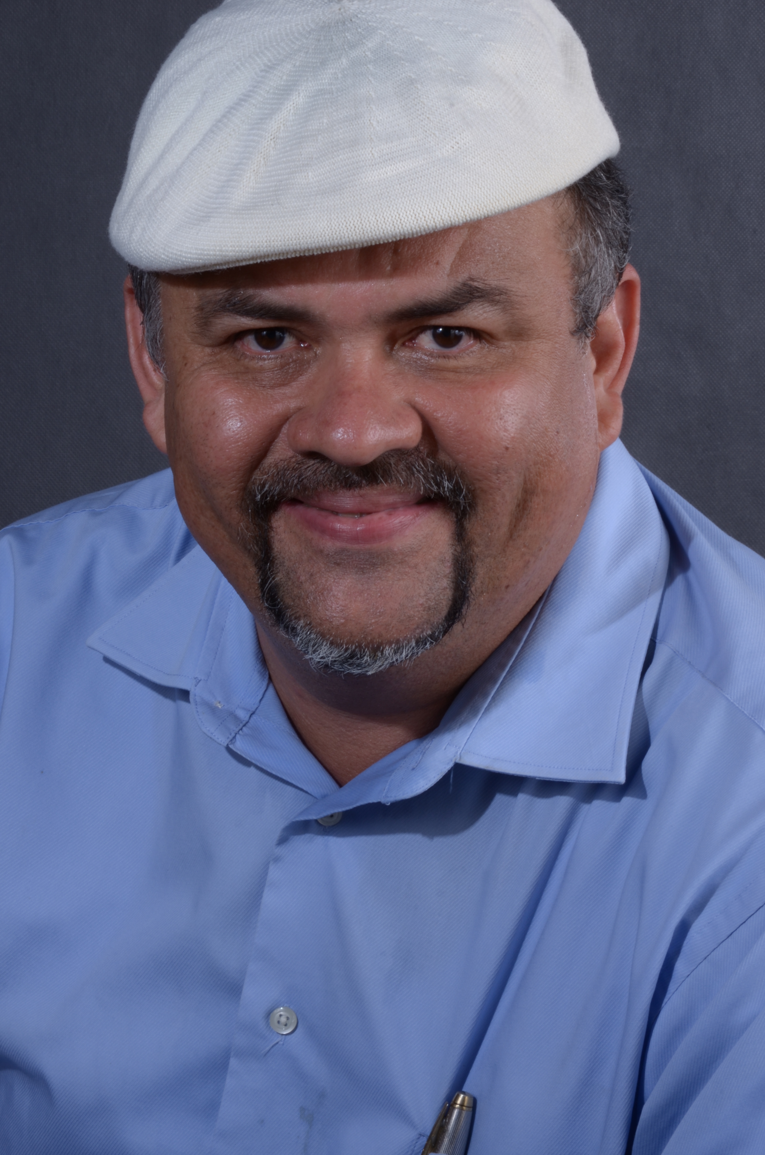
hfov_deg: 7.5
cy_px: 578
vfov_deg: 11.3
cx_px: 382
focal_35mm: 183
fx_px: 5859
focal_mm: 122
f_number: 29
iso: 125
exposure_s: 1/160
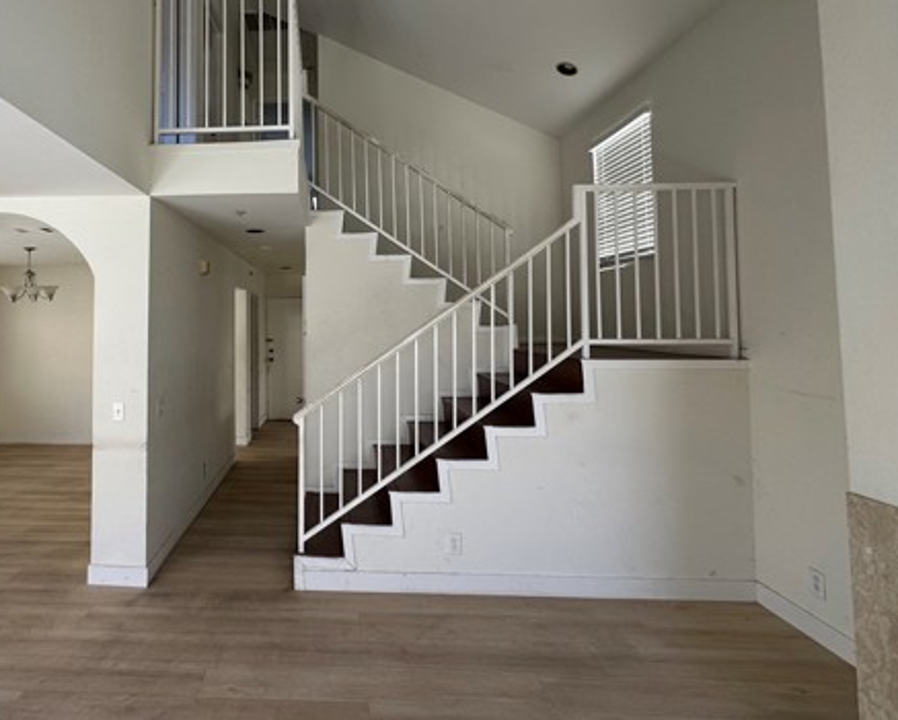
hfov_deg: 77.9
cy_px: 294
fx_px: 532
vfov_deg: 67.6
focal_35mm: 20
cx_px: 302
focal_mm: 2.22
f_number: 2.2
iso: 64
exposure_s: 1/99
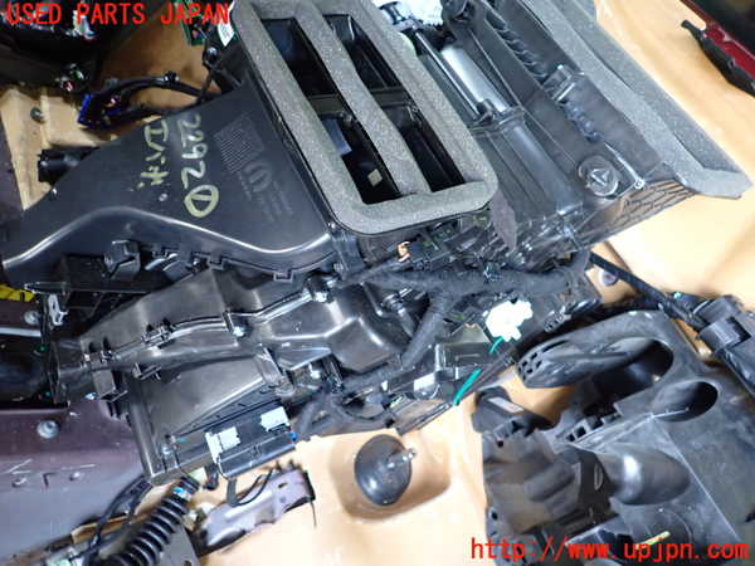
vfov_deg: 54.9
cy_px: 283
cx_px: 378
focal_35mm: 25
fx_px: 545
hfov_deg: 69.4
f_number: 2
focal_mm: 4.5
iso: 500
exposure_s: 1/30
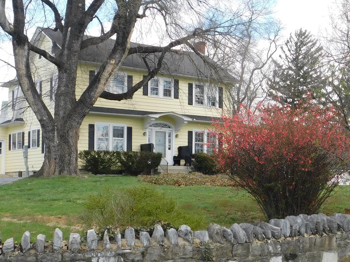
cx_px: 229
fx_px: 617
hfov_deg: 31.5
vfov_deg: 24.0
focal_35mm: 61
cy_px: 160
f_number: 3.2
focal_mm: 5.3
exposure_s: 1/400
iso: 125
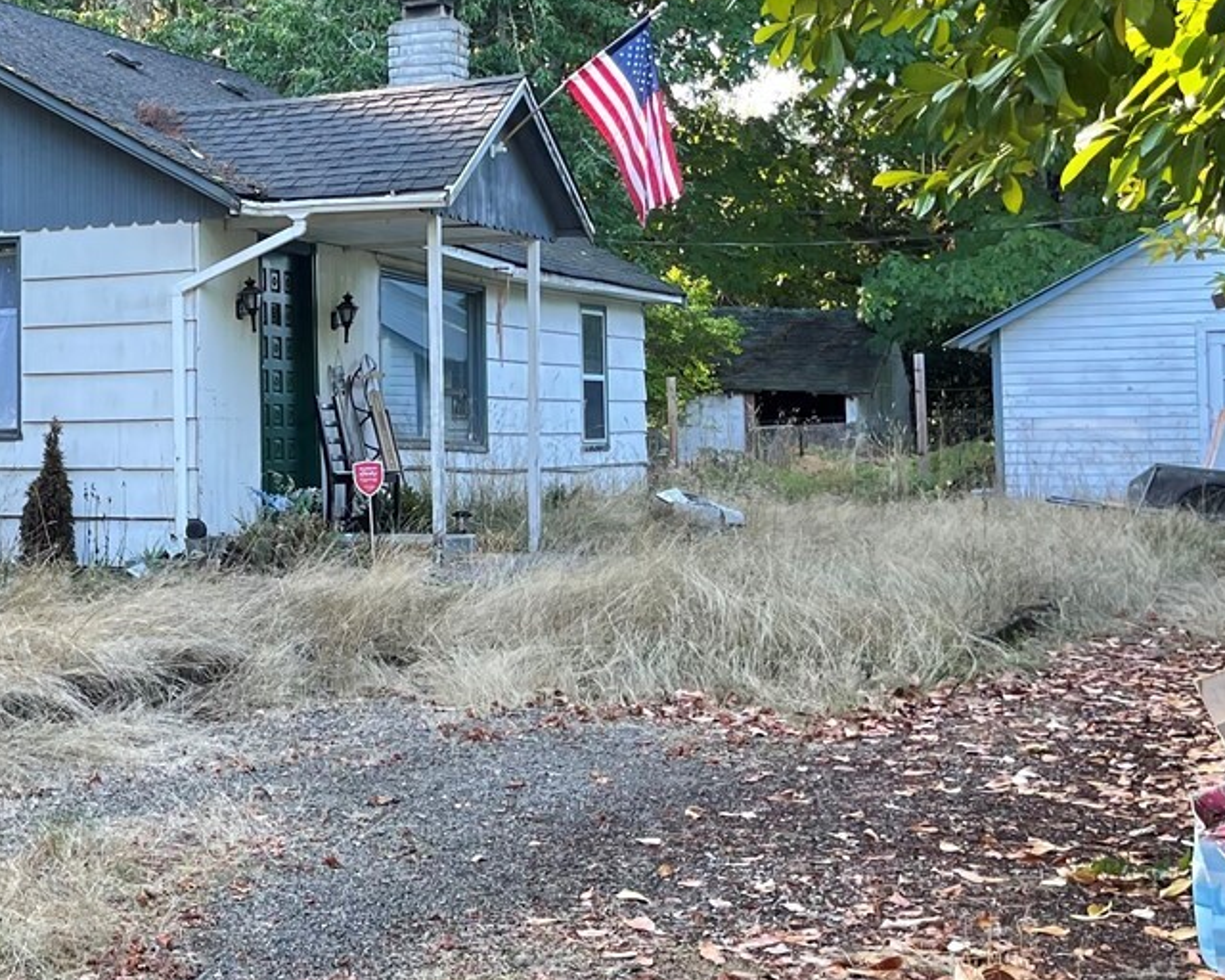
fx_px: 2212
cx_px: -69
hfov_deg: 28.5
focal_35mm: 61
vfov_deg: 24.9
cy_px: 322
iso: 40
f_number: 1.6
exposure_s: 1/121
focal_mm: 5.1
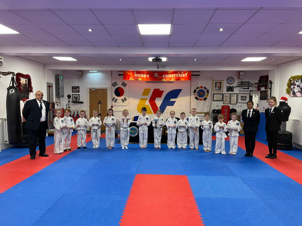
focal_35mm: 26
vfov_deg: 53.1
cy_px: 113
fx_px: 227
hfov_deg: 67.3
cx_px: 151
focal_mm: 5.1
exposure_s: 1/50
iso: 100
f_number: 1.6
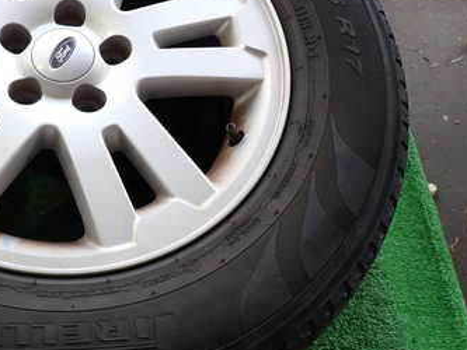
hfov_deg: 39.6
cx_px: 65
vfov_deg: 32.1
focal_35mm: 45
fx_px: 607
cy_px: 137
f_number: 2.8
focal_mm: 4.5
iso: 100
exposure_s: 1/60
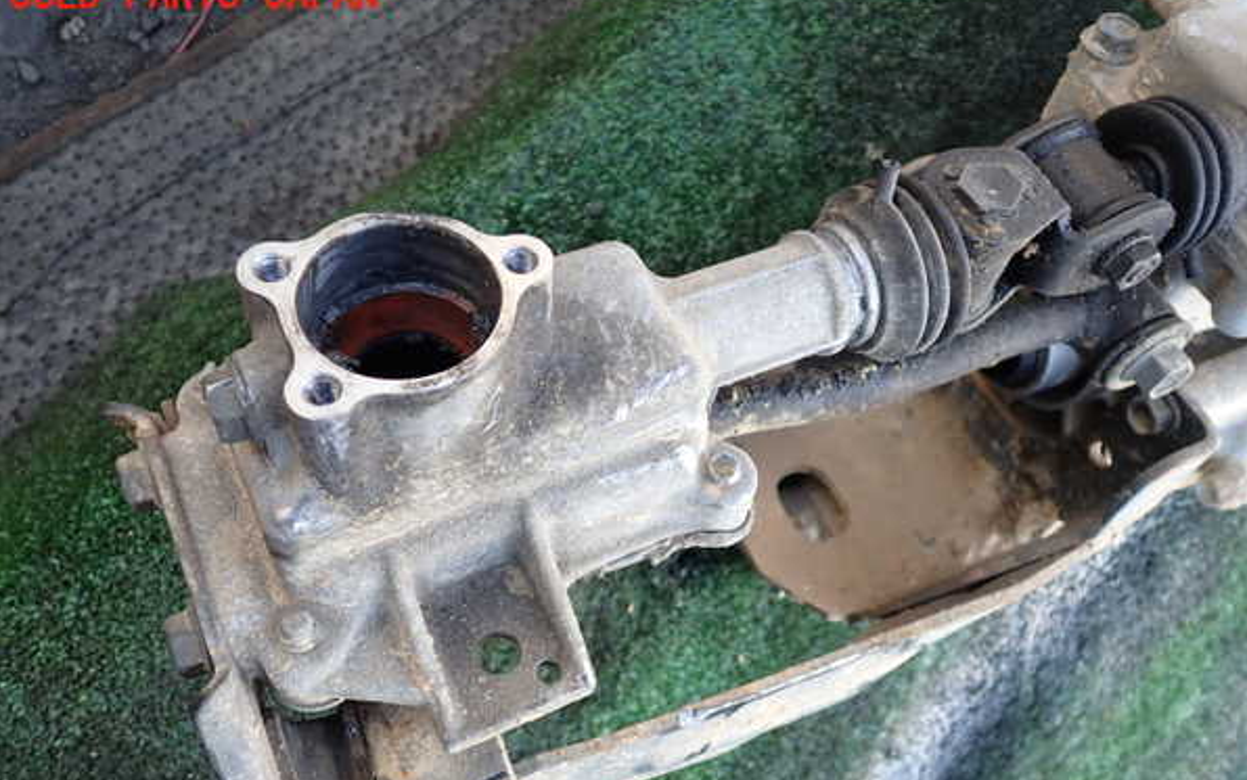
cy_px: 439
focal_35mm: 32
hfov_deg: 59.6
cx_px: 626
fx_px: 1088
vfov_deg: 39.4
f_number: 2.3
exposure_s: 1/80
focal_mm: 5.4
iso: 100
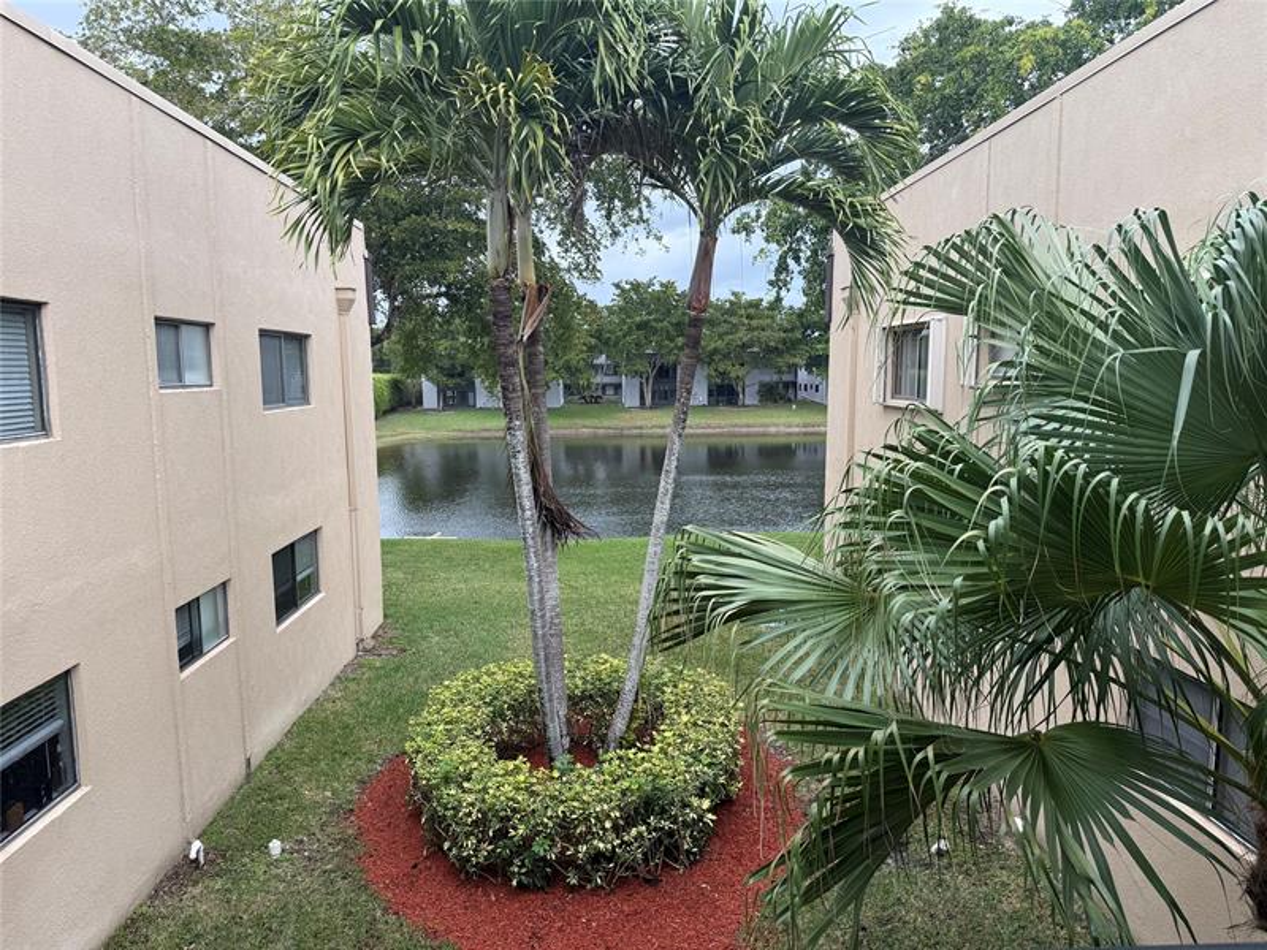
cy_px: 475
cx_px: 634
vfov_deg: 56.8
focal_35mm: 24
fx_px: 878
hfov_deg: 71.6
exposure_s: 1/643
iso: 80
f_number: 1.78
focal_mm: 6.76
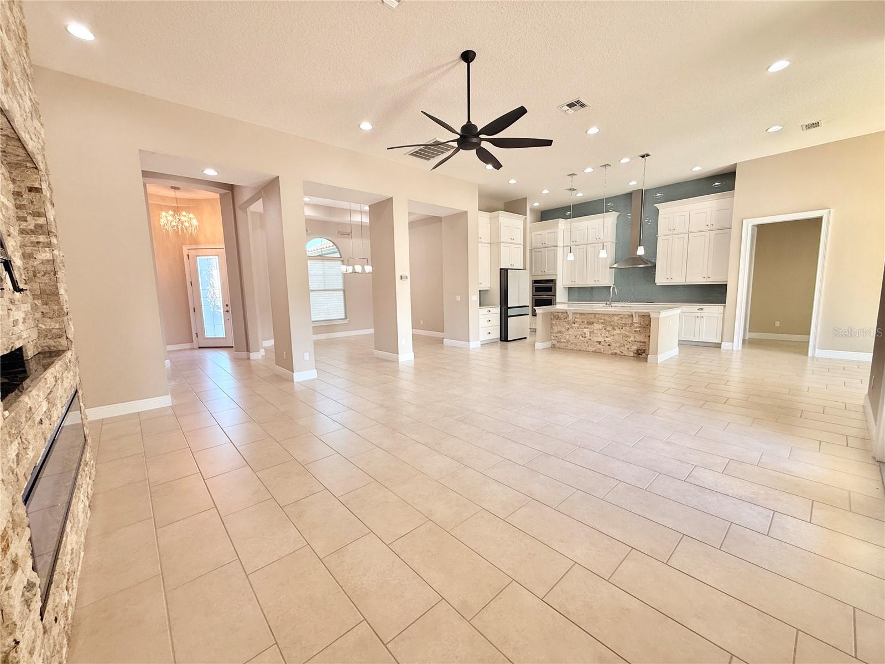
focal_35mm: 14
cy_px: 332
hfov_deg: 102.1
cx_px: 442
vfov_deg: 85.7
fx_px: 358
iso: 100
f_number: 2.2
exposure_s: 1/120
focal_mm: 2.22
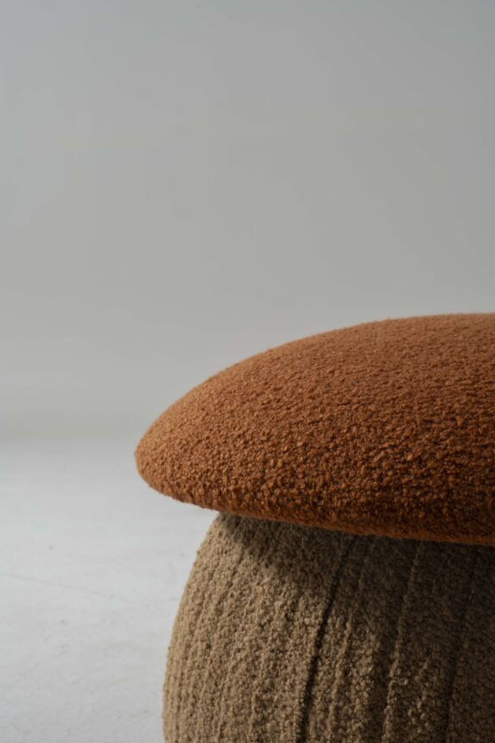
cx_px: 246
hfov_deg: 24.6
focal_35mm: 55
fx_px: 1134
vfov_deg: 36.2
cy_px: 363
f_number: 11
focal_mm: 35
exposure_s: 2.5
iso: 100
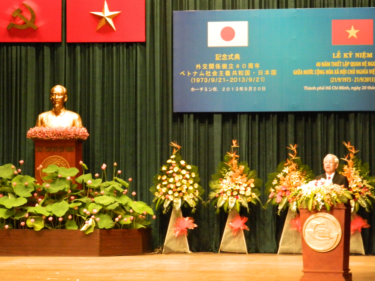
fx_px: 1408
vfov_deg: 11.4
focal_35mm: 130
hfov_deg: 15.2
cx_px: 186
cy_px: 140
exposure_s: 1/40
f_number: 4.7
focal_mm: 23.2
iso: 800
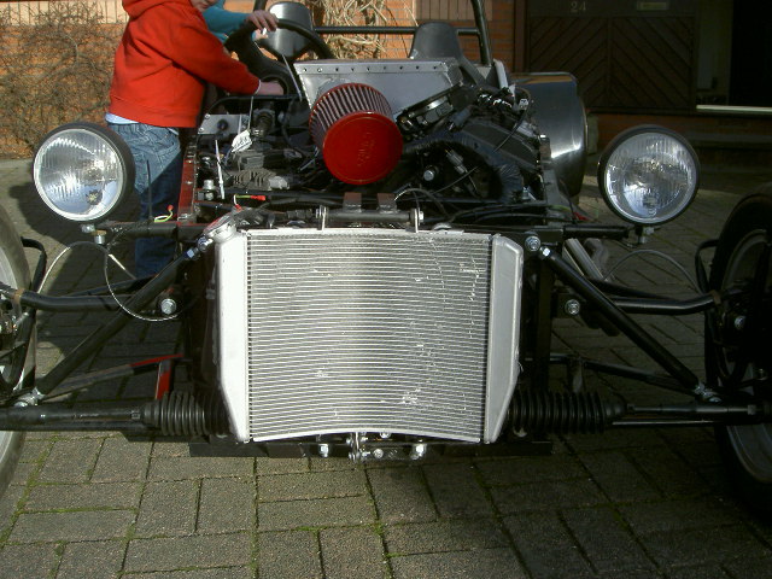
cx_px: 386
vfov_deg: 36.8
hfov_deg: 47.9
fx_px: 870
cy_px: 290
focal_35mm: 39
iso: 100
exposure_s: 1/556
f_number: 4.7
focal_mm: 8
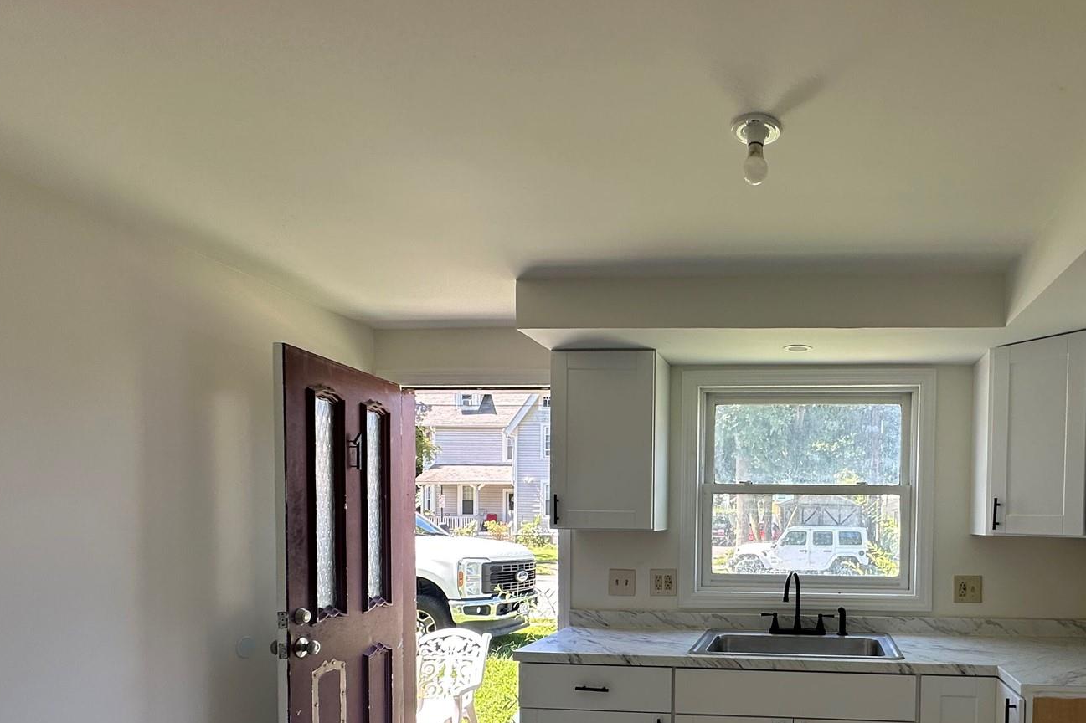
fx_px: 694
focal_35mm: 23
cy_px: 541
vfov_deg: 52.7
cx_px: 764
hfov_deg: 72.7
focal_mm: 2.22
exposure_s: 1/111
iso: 40
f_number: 2.2
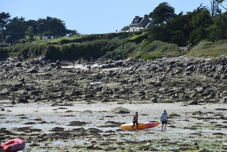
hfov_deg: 10.3
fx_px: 1261
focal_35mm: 200
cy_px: 76
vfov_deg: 6.9
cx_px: 114
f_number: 11
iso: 200
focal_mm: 200
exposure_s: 1/320
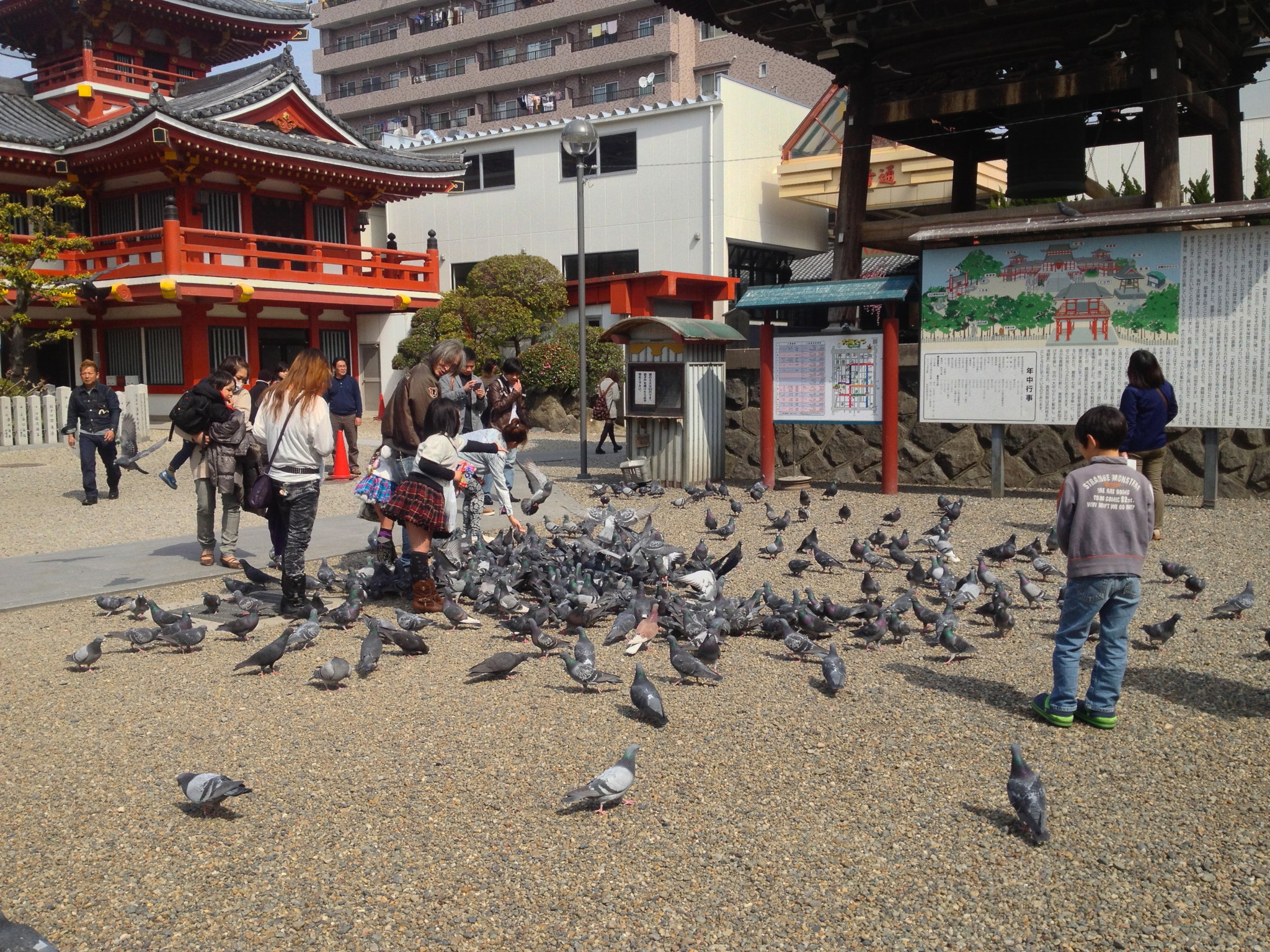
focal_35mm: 35
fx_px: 1284
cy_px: 476
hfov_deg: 52.6
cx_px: 635
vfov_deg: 40.7
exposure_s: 1/1453
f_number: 2.4
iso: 50
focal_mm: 4.28
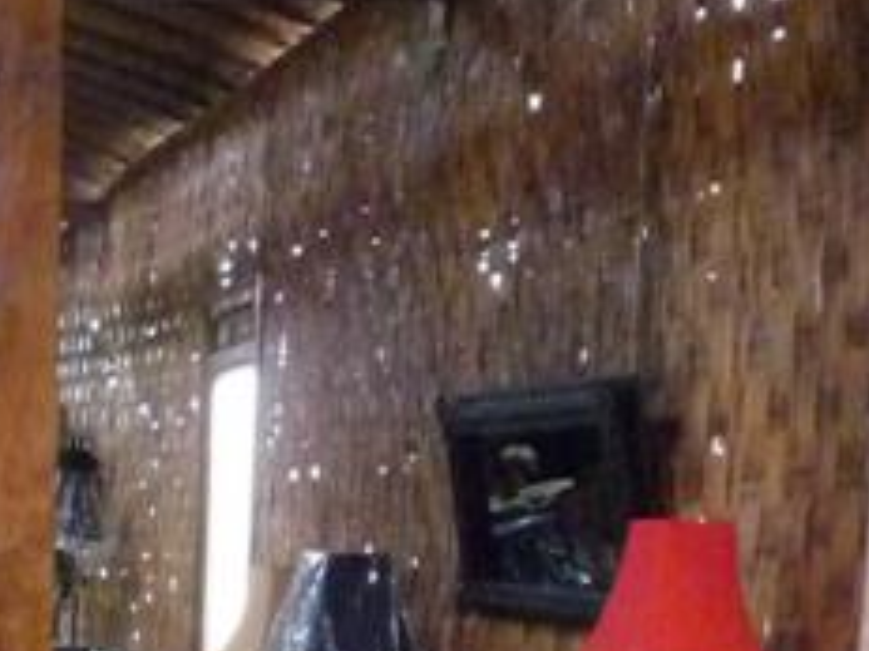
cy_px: 824
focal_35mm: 83
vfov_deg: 16.8
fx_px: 2083
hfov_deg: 21.0
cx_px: -324
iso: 2500
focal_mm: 5.2
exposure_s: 1/30
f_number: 3.3
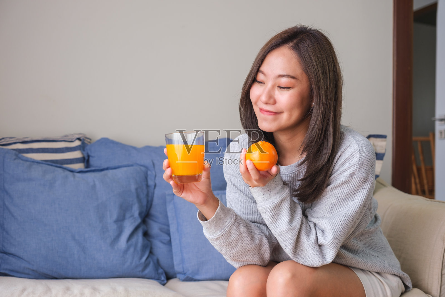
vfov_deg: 24.2
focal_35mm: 56
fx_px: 692
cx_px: 222
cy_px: 148
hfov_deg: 35.6
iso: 160
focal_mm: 37.6
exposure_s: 1/150
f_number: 2.8
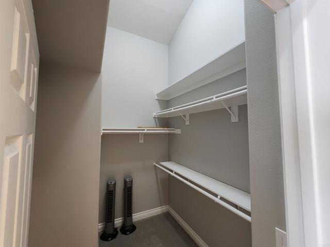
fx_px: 124
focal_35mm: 13
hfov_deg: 106.2
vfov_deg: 89.9
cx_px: 165
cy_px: 124
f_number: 2.2
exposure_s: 1/30
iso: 320
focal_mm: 2.2
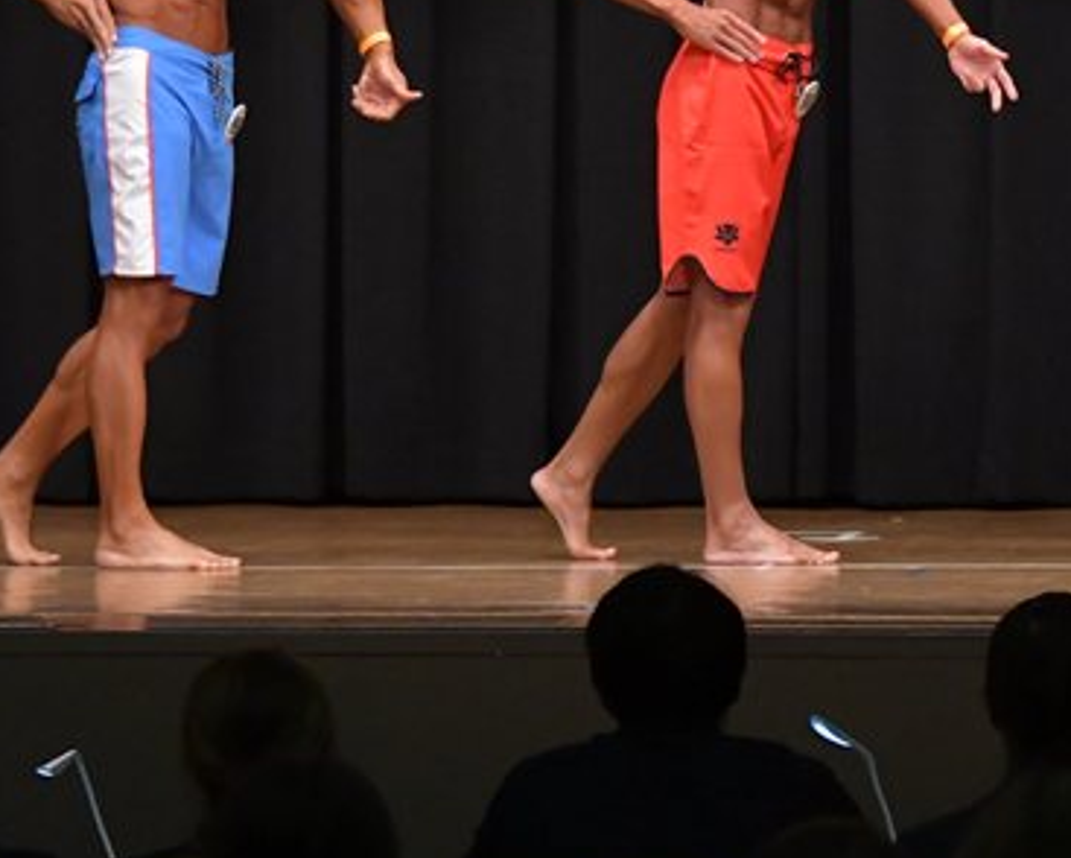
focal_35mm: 311
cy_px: 198
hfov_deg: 6.2
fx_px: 9863
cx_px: 819
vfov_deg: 5.0
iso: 6400
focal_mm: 105
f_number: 5.6
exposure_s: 1/400
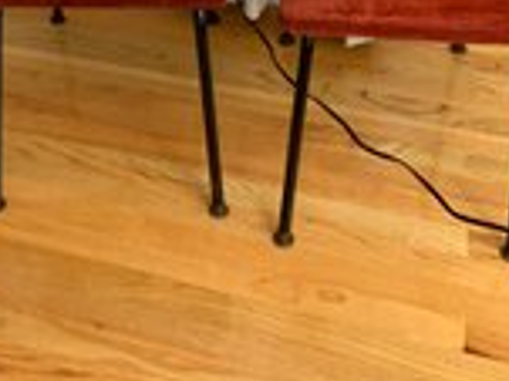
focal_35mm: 66
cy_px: -35
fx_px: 970
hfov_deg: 29.1
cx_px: 157
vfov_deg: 21.1
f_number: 1.8
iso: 250
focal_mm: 3
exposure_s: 1/60
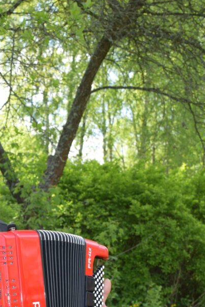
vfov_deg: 32.7
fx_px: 513
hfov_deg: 21.6
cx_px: -11
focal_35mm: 60
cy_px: 237
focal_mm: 18
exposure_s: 1/200
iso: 100
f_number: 4.5
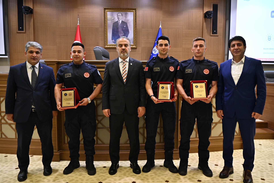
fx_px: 217
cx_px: 140
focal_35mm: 29
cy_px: 91
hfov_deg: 64.5
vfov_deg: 45.6
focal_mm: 26.5
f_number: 3.2
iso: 3200
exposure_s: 1/160
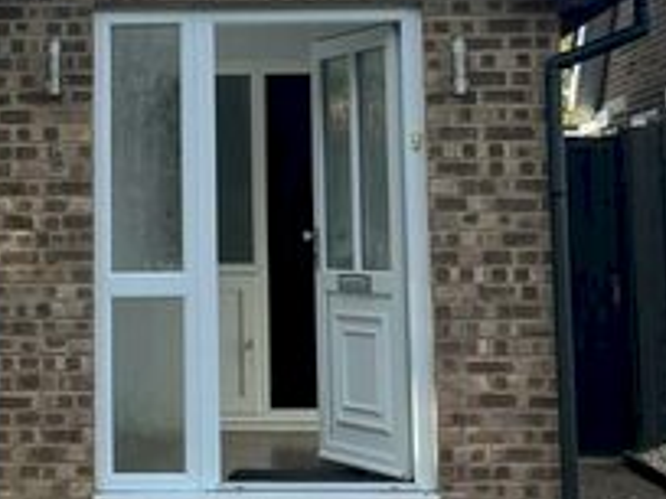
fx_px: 1712
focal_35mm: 89
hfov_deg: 21.8
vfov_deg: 16.3
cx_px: 160
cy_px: 21
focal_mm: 5.1
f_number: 1.6
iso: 50
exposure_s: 1/1355
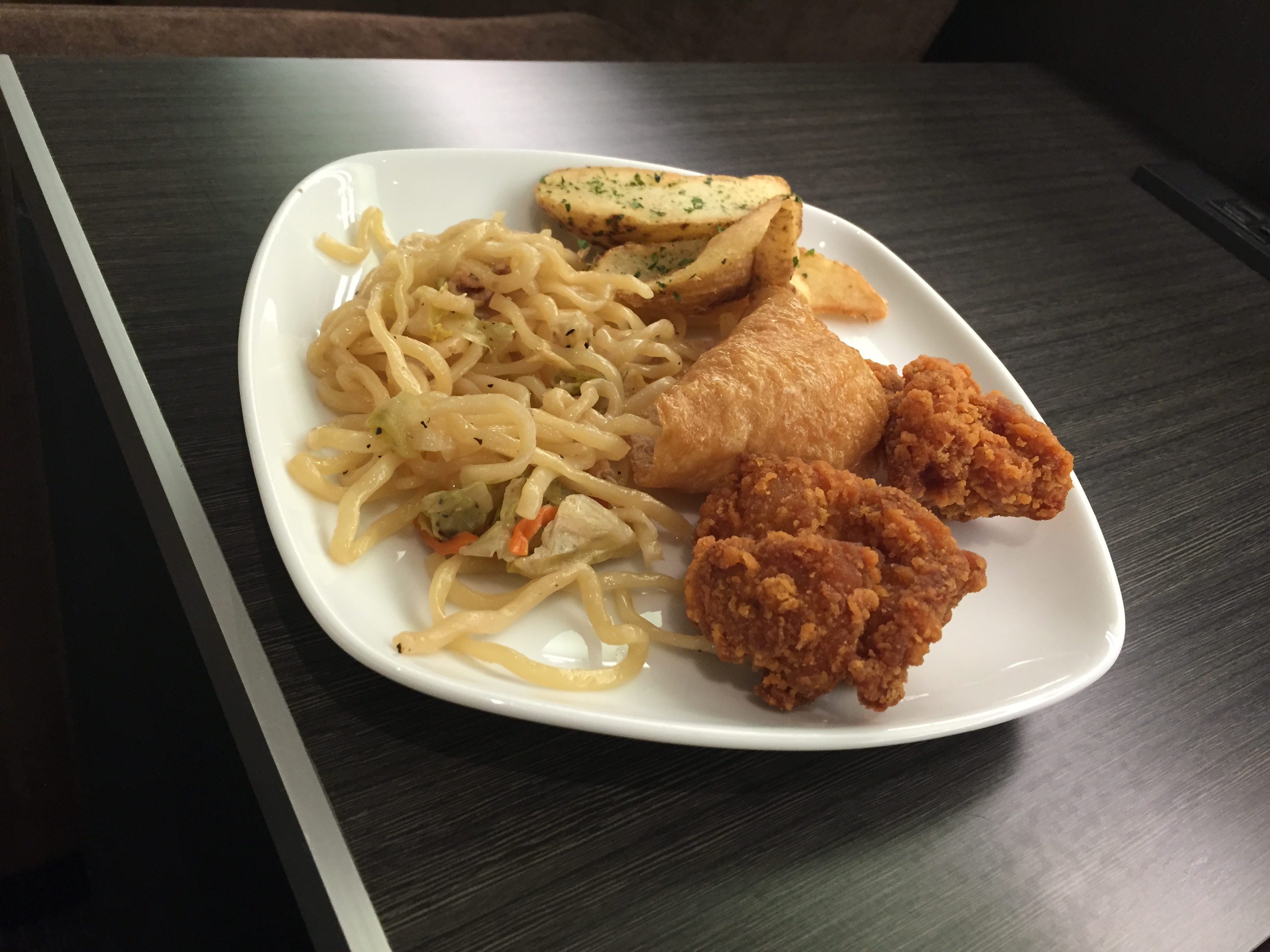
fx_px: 1064
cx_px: 635
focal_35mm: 29
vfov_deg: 48.2
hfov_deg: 61.7
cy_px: 476
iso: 125
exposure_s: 1/30
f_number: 2.2
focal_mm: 4.15
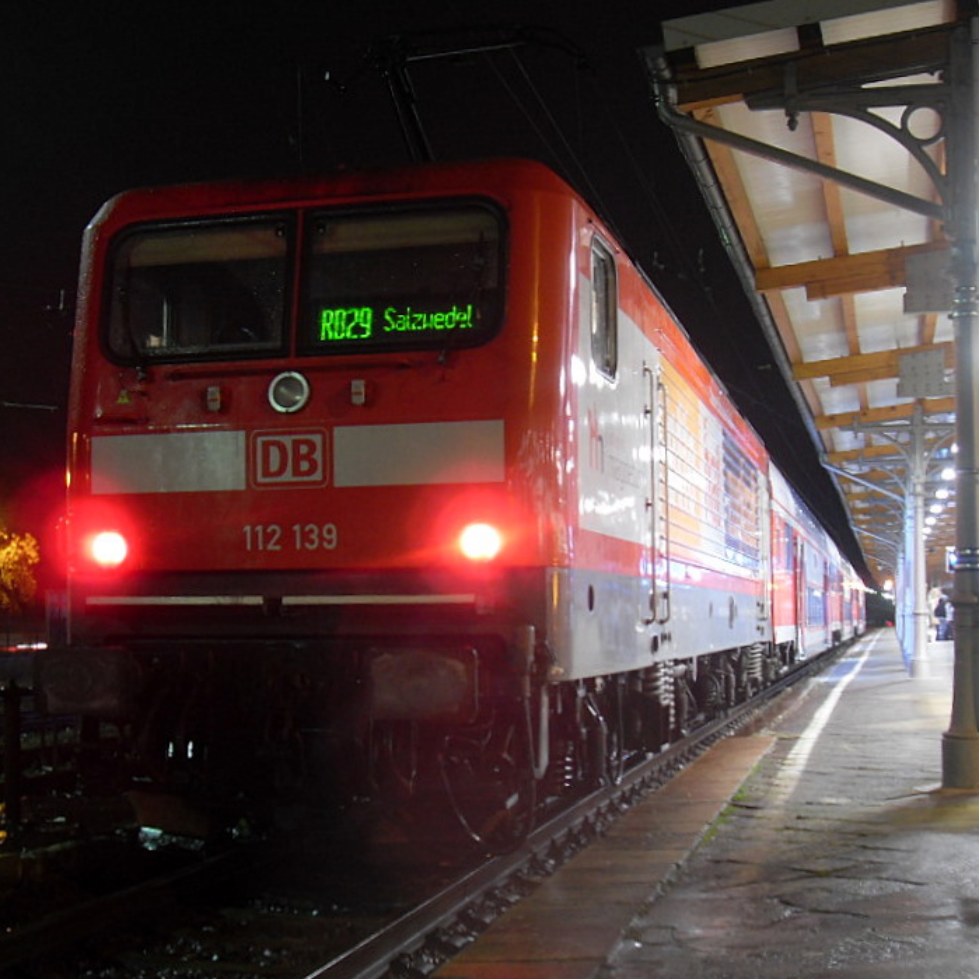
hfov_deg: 38.3
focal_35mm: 44
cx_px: 457
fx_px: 1408
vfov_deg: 38.3
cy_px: 515
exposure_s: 4
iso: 80
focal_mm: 6.3
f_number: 2.8
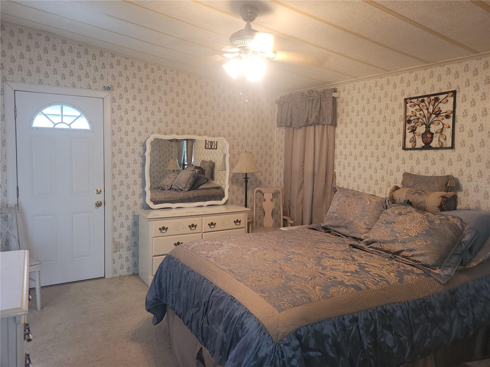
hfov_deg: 67.3
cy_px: 184
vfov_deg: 53.1
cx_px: 245
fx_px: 368
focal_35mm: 26
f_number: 1.8
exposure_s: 1/24
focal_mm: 5.4
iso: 100
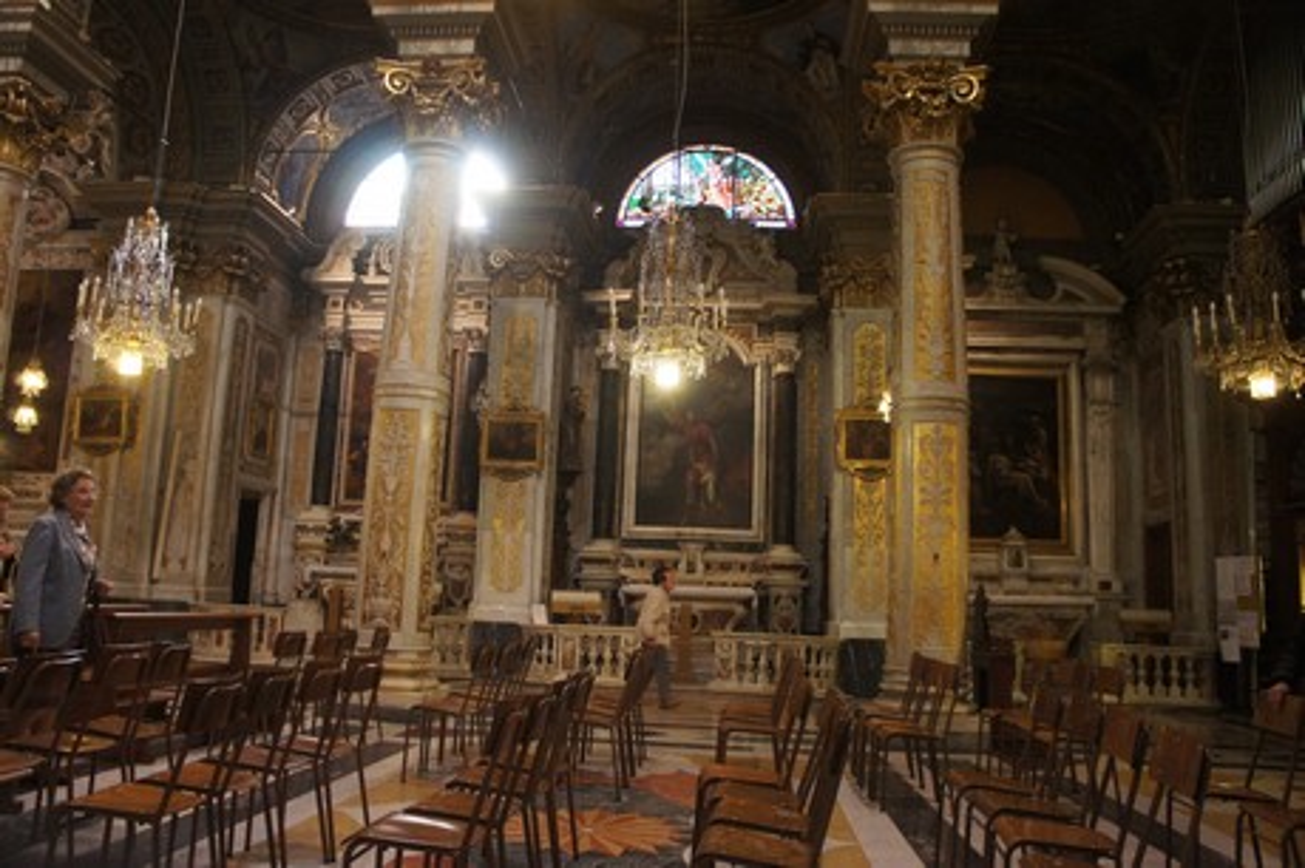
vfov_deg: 47.9
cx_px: 652
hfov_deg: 67.4
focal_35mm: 27
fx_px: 978
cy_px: 434
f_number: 3.5
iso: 1600
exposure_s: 1/60
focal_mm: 18
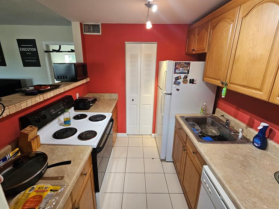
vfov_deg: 85.5
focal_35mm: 14
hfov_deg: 102.1
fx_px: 113
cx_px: 138
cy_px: 97
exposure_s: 1/60
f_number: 2.2
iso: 200
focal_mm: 2.2
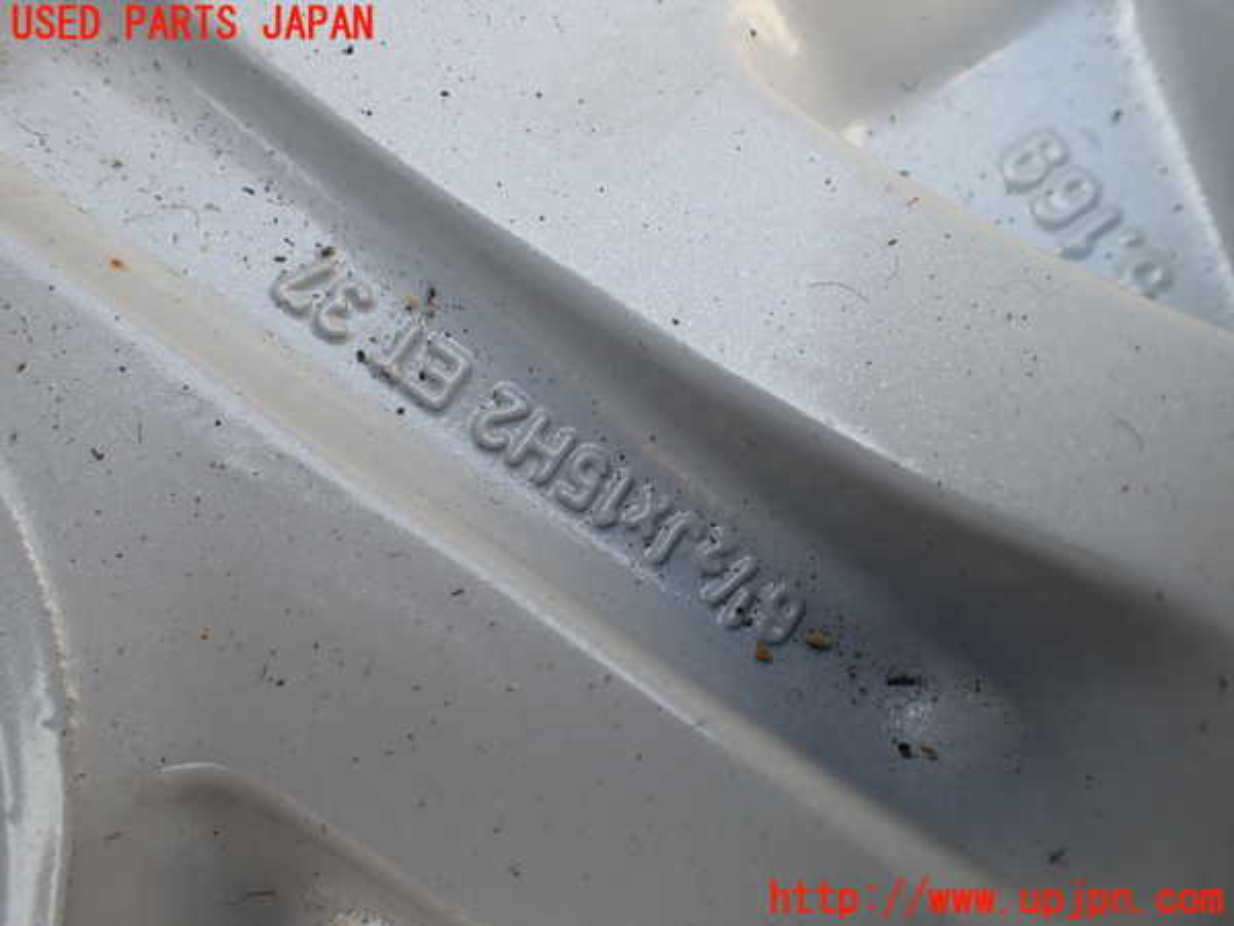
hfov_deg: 60.0
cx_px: 617
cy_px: 463
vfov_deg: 46.8
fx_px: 1069
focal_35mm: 30
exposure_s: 1/200
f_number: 2.3
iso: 100
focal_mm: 5.4
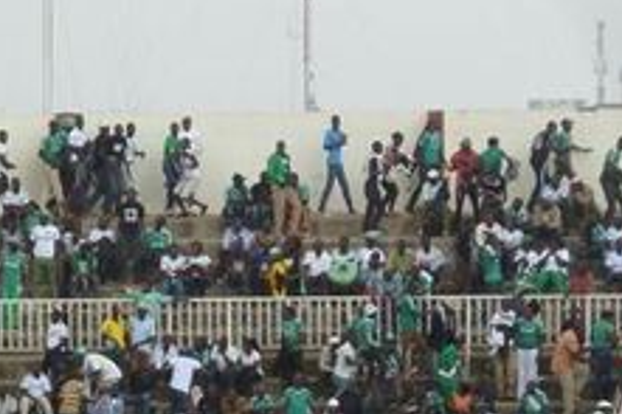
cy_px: 435
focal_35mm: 563
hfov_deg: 3.7
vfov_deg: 2.4
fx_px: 9720
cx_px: -70
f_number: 4.6
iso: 160
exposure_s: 1/400
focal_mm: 34.4
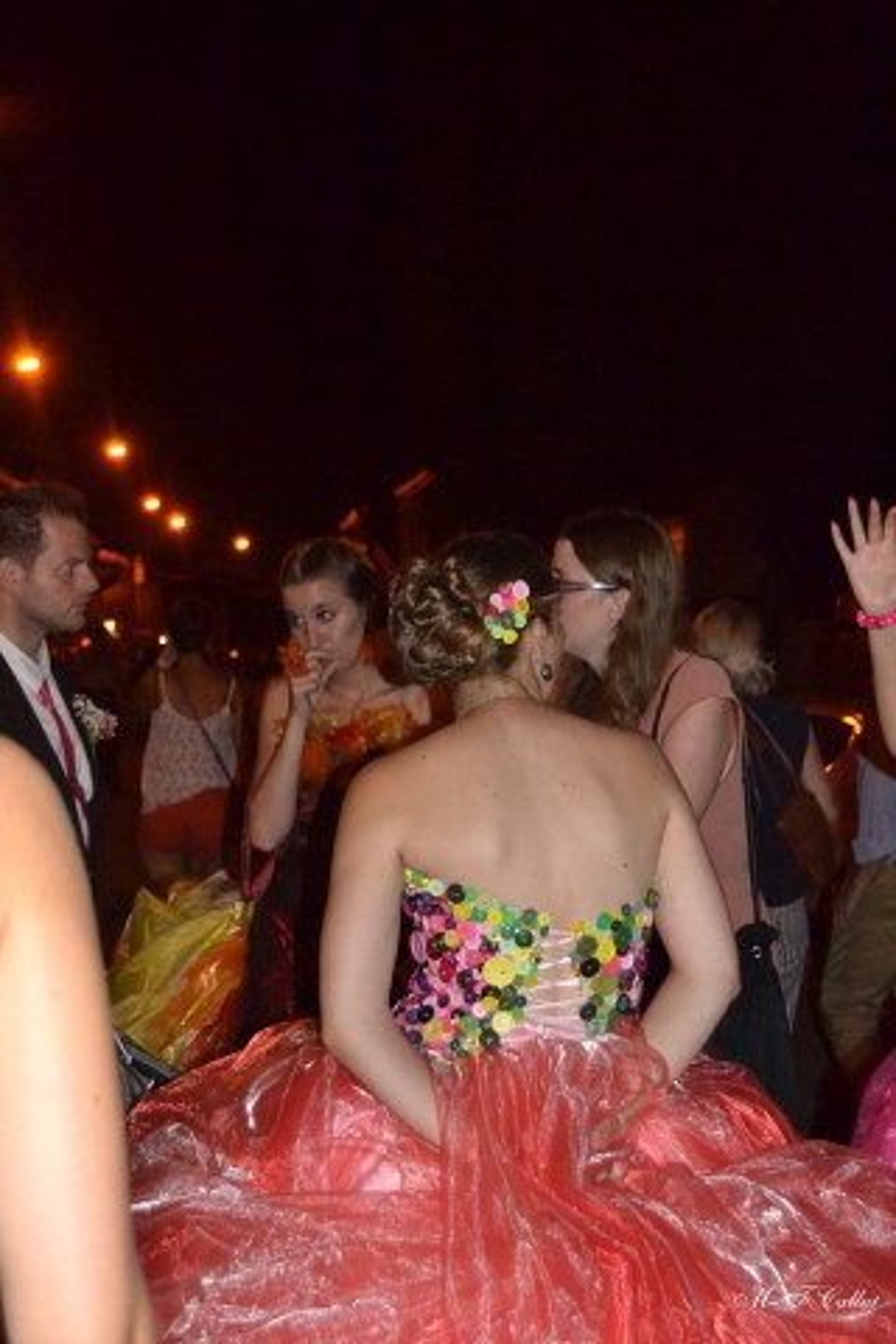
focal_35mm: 52
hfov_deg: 25.8
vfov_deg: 37.9
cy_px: 672
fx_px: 1960
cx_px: 448
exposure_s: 1/60
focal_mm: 35
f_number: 4.5
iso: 3200
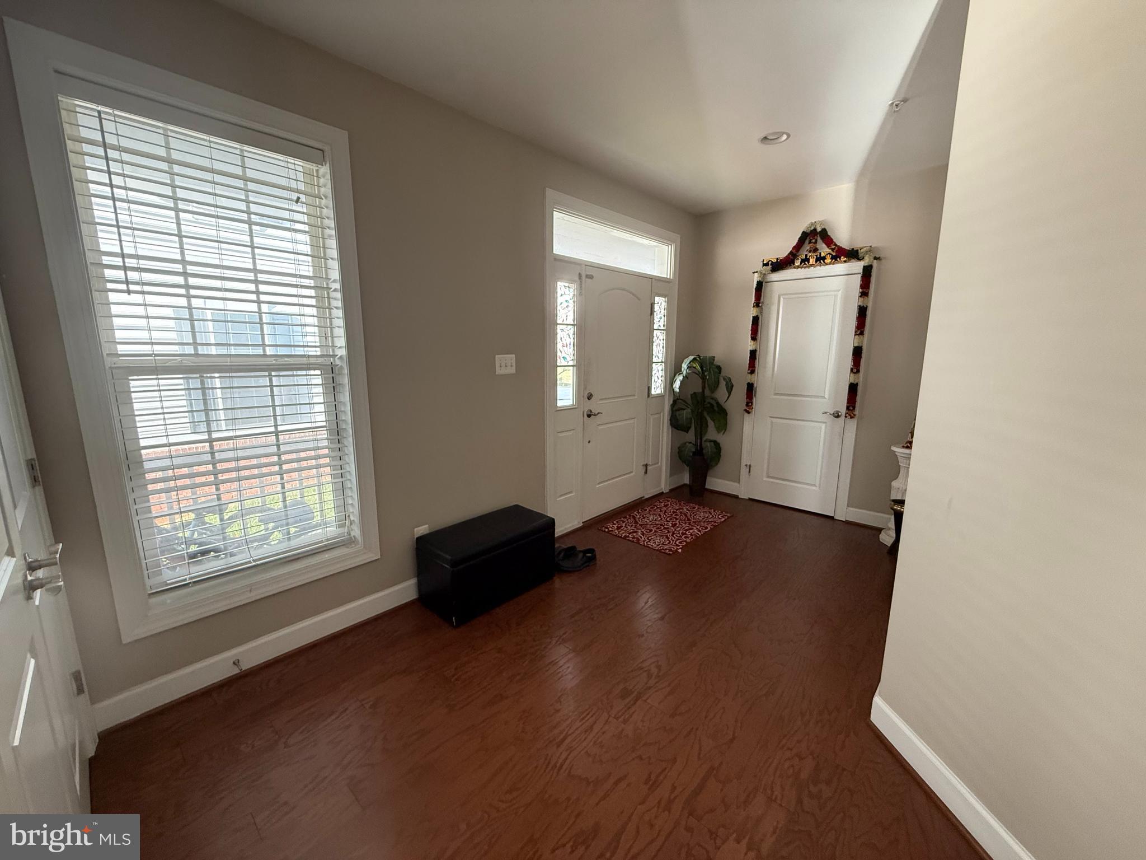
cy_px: 430
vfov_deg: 85.7
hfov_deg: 102.1
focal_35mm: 14
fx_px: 463
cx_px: 573
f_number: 2.2
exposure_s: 1/99
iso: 320
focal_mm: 2.22
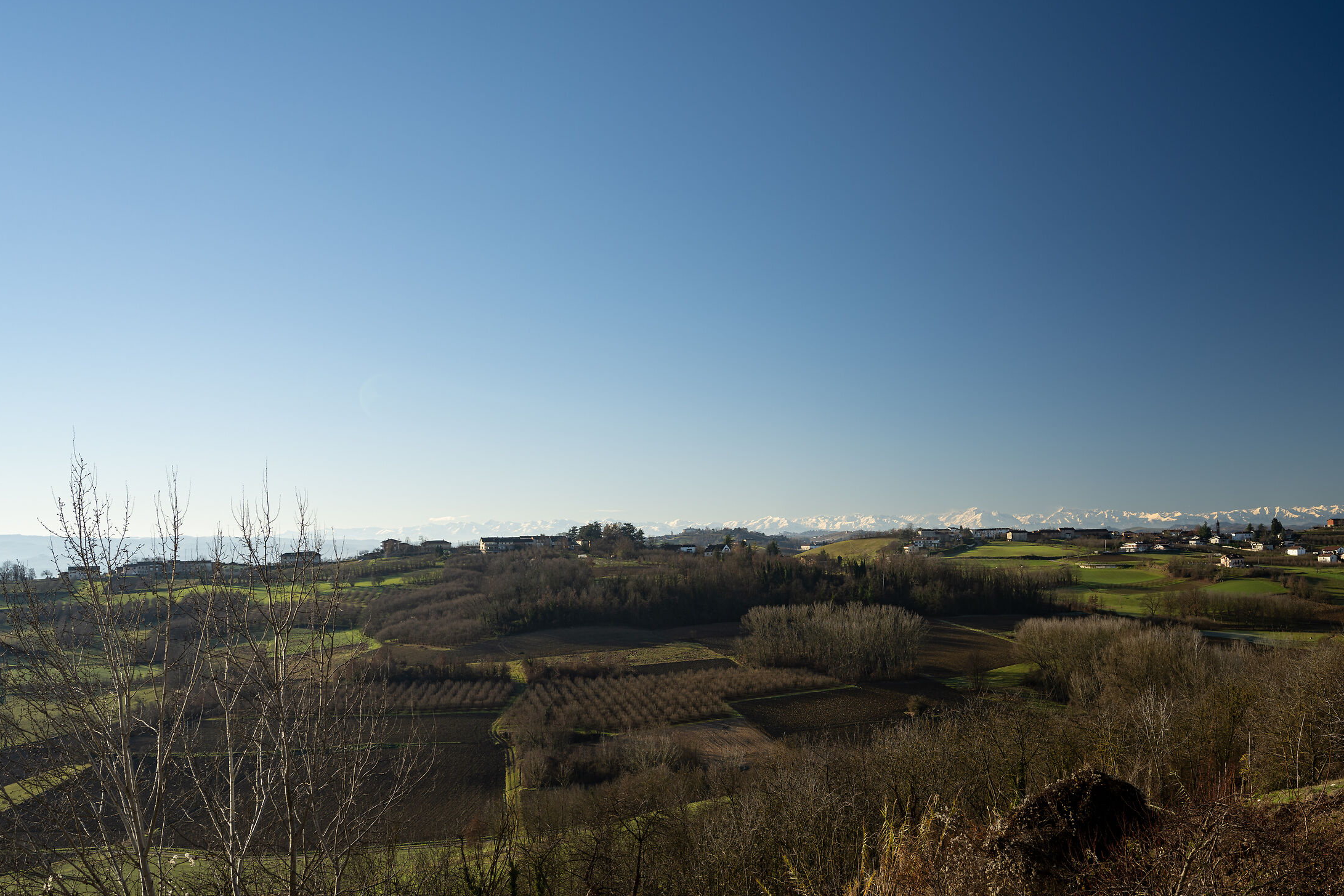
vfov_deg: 39.9
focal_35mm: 33
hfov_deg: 57.2
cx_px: 717
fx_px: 1232
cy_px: 486
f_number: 4
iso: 64
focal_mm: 30
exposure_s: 1/160
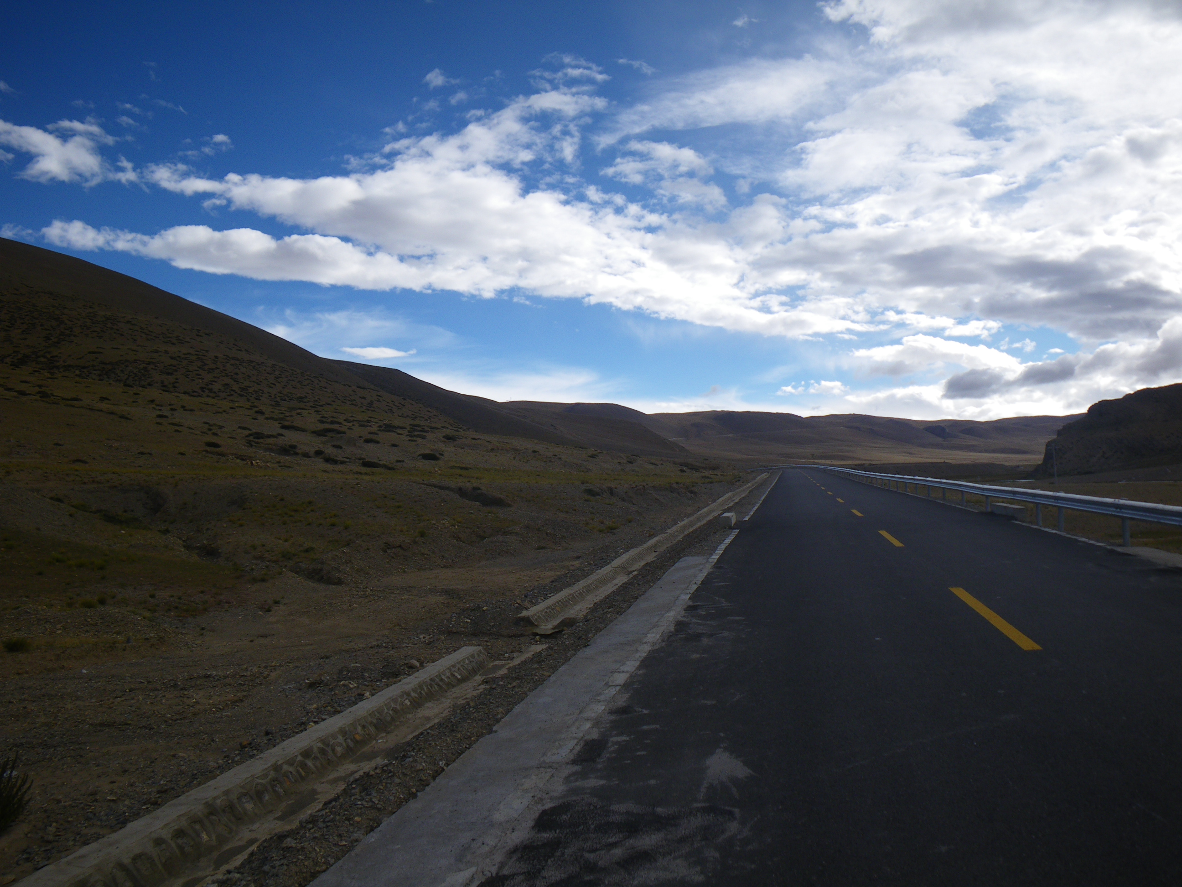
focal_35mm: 28
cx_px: 591
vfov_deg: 49.7
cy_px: 444
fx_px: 956
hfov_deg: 63.4
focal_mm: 5
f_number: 4.2
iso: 50
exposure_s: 1/500
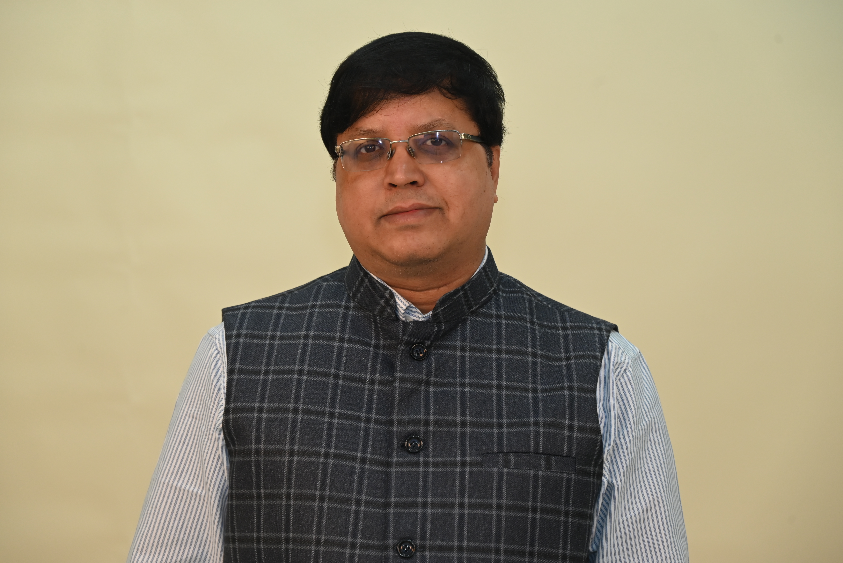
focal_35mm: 102
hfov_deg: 20.0
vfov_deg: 13.4
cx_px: 422
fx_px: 2389
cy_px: 282
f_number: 6.3
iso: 900
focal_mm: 102
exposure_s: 1/60
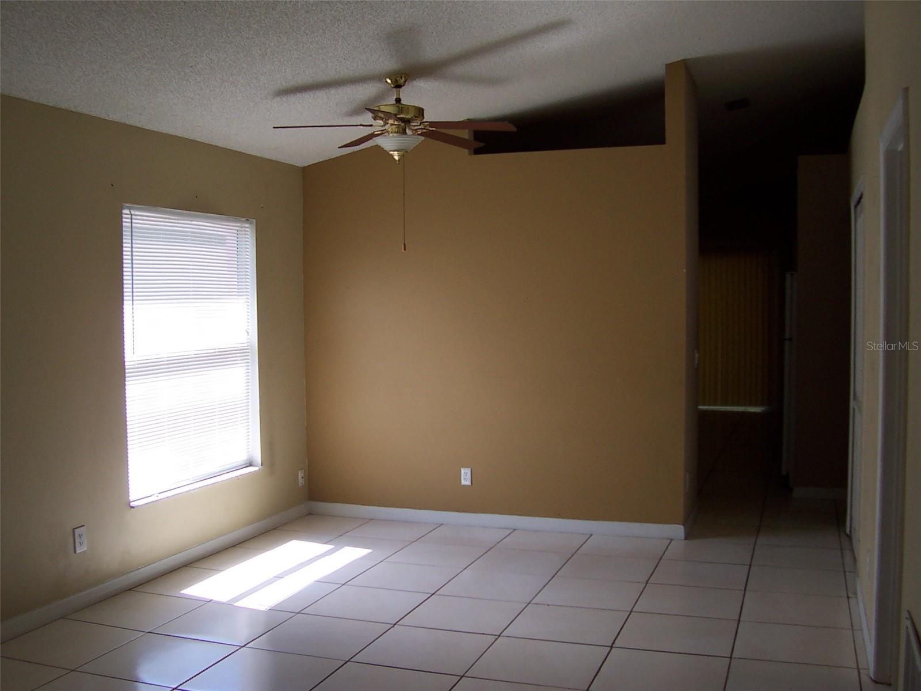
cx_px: 460
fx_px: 984
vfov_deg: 38.7
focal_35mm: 37
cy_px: 346
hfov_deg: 50.1
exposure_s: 1/250
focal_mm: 5.6
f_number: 2.8
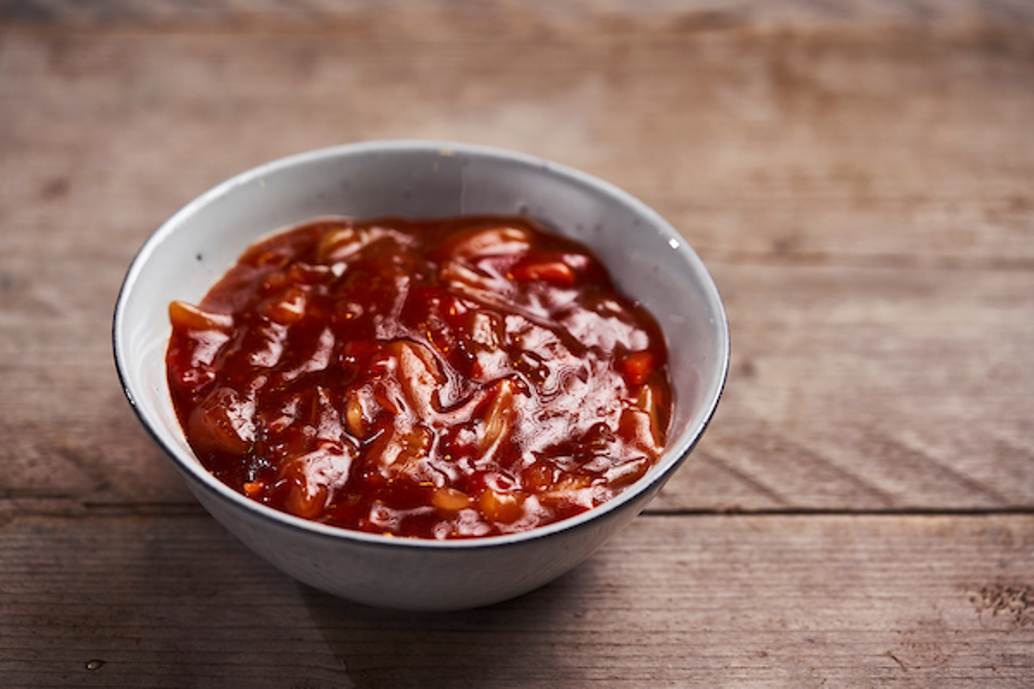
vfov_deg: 15.2
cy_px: 344
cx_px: 517
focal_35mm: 90
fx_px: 2585
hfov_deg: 22.6
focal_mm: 90
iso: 200
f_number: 4
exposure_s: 1/125
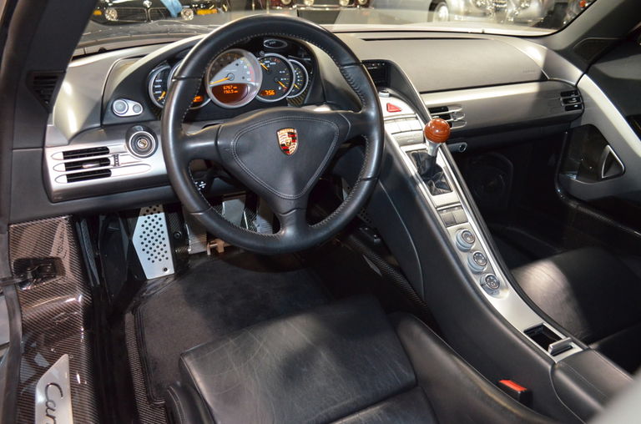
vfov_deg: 47.7
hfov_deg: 67.5
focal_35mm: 27
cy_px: 212
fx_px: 480
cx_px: 320
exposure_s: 1/60
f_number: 3.5
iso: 3200
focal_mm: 18
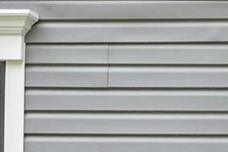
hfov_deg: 8.5
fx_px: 1368
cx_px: 593
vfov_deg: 6.2
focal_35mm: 216
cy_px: 299
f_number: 8
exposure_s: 1/100
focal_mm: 18
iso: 400
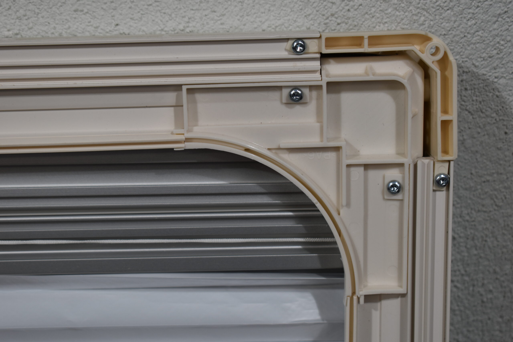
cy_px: 171
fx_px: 1176
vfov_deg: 16.6
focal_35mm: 82
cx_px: 256
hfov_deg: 24.6
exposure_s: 1/125
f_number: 5.6
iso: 220
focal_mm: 55
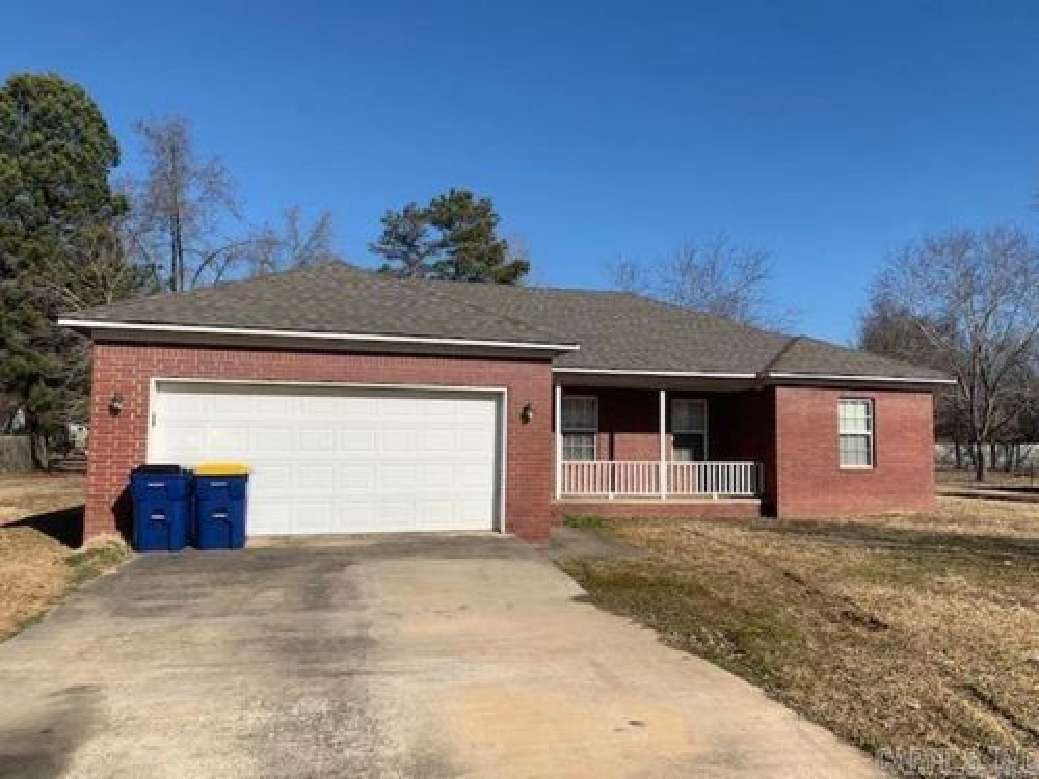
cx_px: 520
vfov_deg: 53.1
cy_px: 390
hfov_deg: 67.3
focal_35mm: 26
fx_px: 780
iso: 25
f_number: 1.8
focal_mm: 4.25
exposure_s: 1/3185
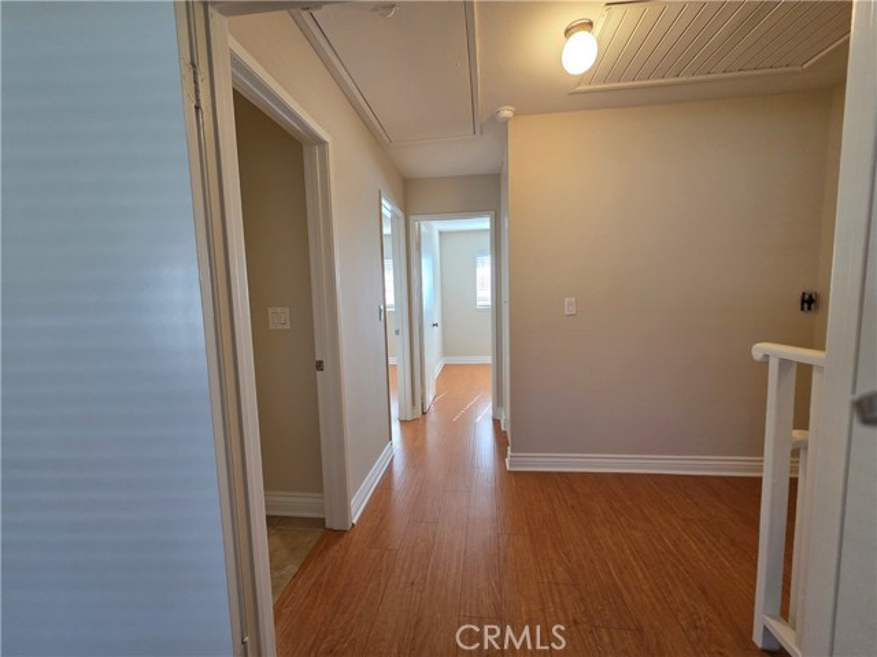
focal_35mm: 13
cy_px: 328
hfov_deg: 106.2
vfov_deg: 89.9
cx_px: 438
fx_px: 329
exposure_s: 1/120
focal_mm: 2.2
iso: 160
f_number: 2.2
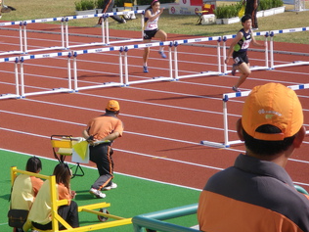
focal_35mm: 209
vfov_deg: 7.1
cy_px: 38
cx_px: 45
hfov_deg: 9.4
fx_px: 1866
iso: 64
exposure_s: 1/200
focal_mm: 19.6
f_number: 5.8
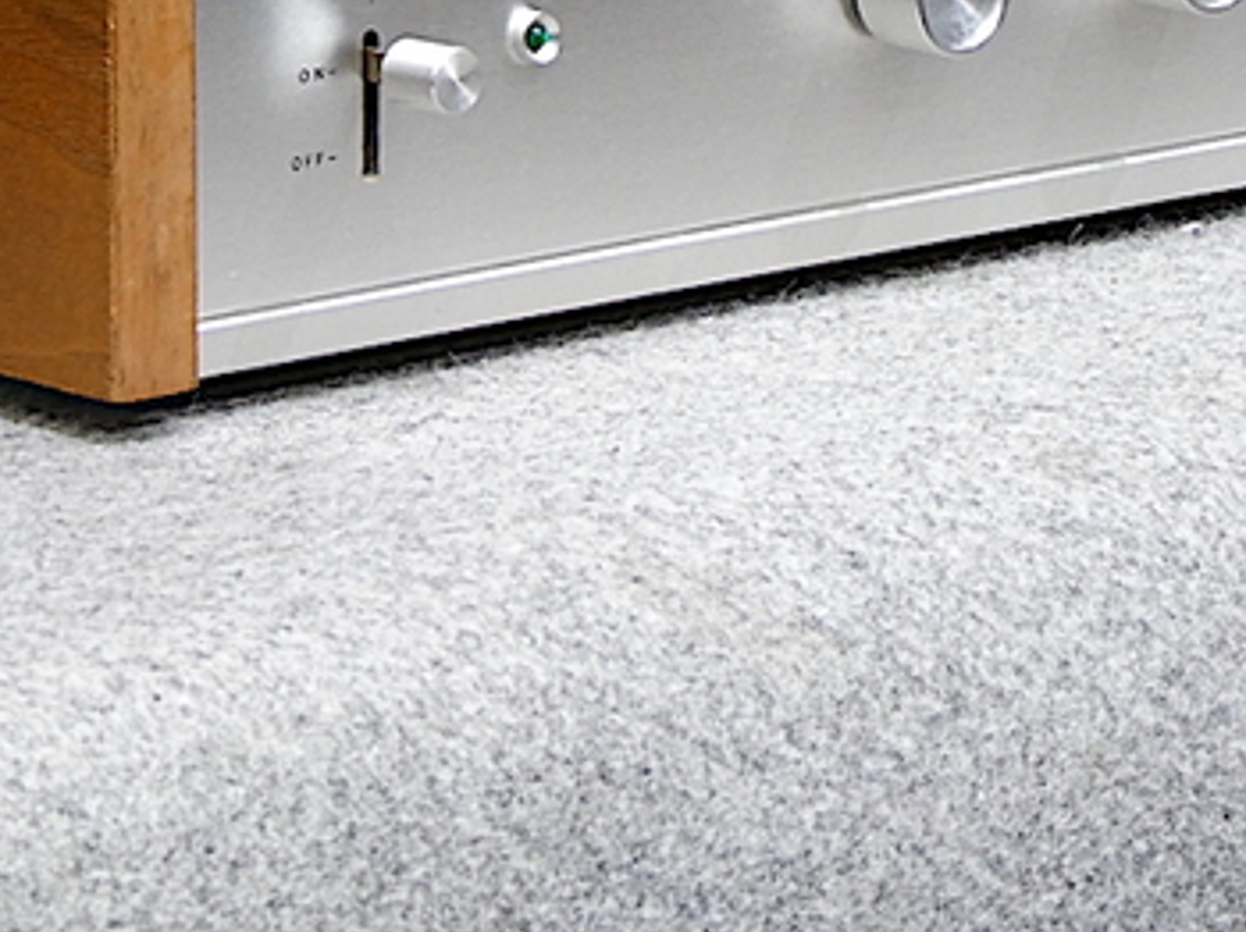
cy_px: -299
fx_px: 9676
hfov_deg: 7.4
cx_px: 509
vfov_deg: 5.5
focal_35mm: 269
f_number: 5
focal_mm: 17.5
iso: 200
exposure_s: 1/6
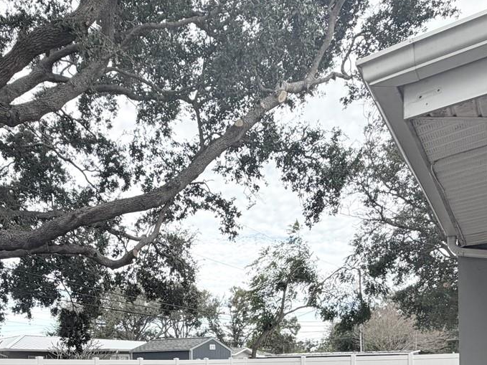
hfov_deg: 54.4
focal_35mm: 33
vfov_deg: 38.2
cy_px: 366
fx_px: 464
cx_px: 169
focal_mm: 2.22
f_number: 2.2
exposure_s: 1/502
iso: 50
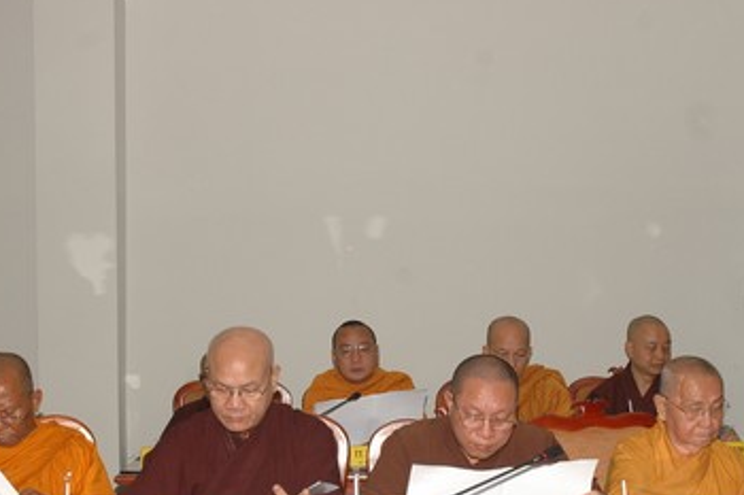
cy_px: 382
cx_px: 336
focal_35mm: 65
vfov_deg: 20.7
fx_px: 1343
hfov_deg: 31.0
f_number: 7.1
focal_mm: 24
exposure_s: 1/60
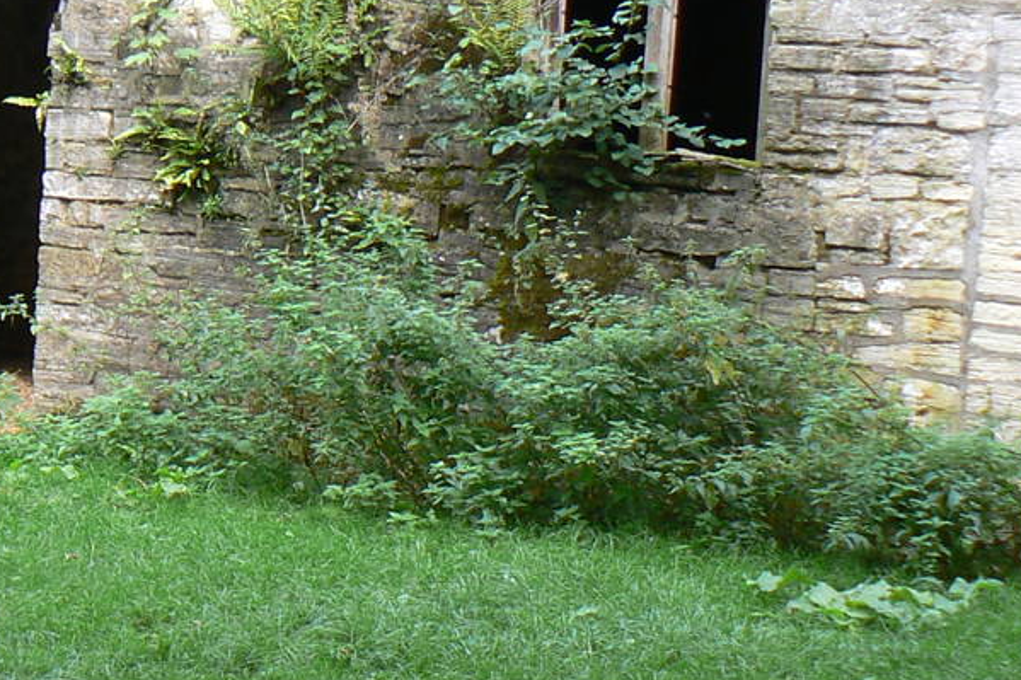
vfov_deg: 13.7
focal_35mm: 100
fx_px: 2835
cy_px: 358
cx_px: -240
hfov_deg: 19.1
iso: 80
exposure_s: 1/50
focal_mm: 6
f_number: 2.8
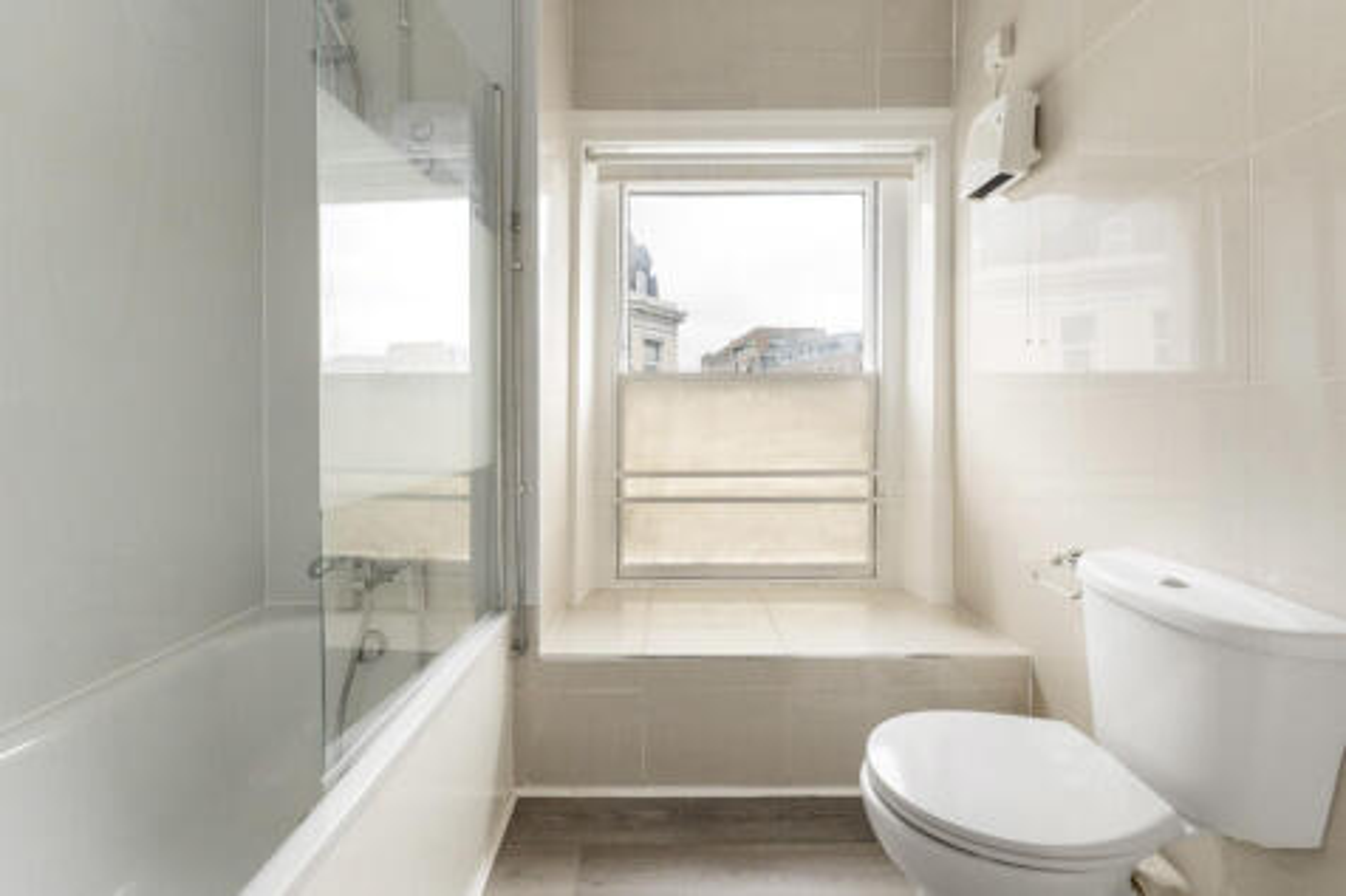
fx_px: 523
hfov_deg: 104.3
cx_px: 673
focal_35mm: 14
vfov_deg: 81.2
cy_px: 448
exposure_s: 1/80
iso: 3200
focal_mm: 14
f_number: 4.5
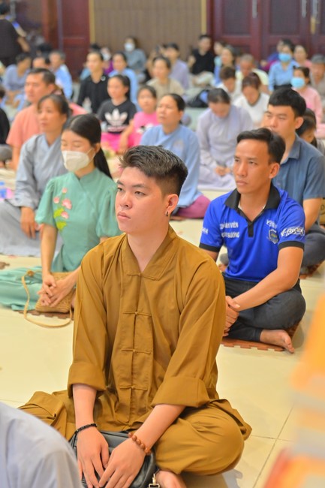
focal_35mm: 66
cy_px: 244
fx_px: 894
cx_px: 162
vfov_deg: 30.5
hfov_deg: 20.6
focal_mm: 66
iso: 2500
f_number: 3.2
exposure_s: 1/125
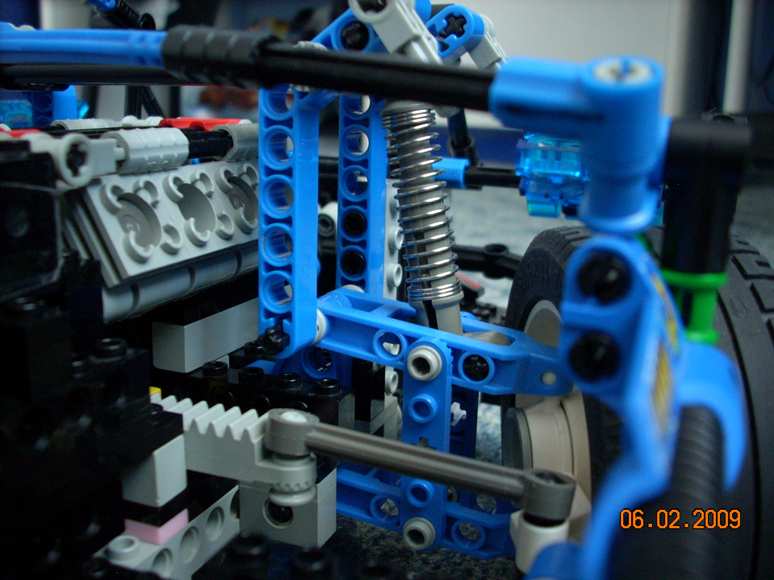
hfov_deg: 50.1
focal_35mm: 37
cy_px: 290
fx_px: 827
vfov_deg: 38.7
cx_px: 387
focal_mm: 6.2
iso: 200
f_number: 2.8
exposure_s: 1/5.4
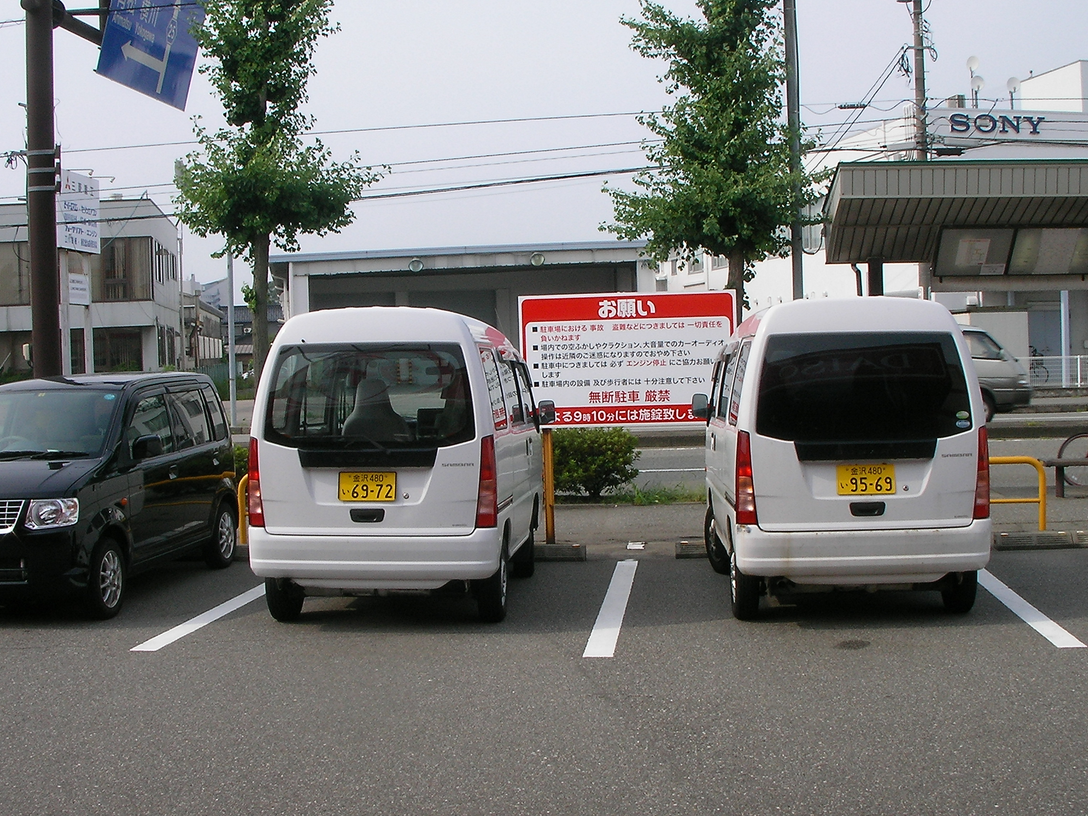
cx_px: 531
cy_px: 407
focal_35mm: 46
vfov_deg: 31.5
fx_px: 1446
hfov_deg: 41.2
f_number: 5.6
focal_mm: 6.3
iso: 50
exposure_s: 1/188
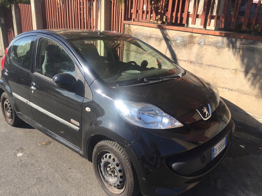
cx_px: 131
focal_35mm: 29
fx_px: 219
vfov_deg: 48.2
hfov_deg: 61.7
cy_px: 98
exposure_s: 1/989
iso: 32
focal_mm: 4.15
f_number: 2.2
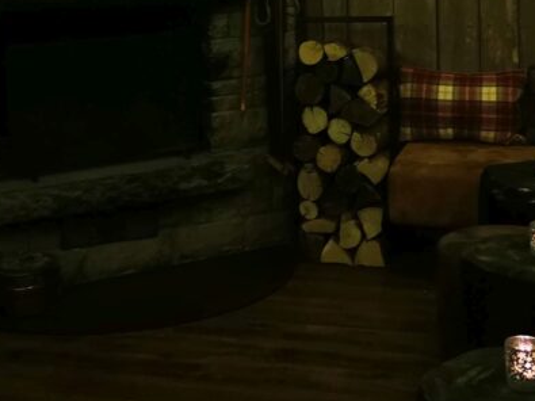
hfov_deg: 27.8
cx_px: 294
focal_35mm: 70
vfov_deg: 20.4
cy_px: 3
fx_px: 1082
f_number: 1.8
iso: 500
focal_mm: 5.58
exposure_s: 1/25
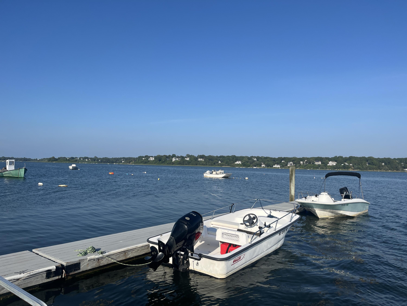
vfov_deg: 53.1
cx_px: 204
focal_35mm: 26
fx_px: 306
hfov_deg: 67.3
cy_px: 153
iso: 50
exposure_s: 1/4310
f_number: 1.6
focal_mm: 5.1
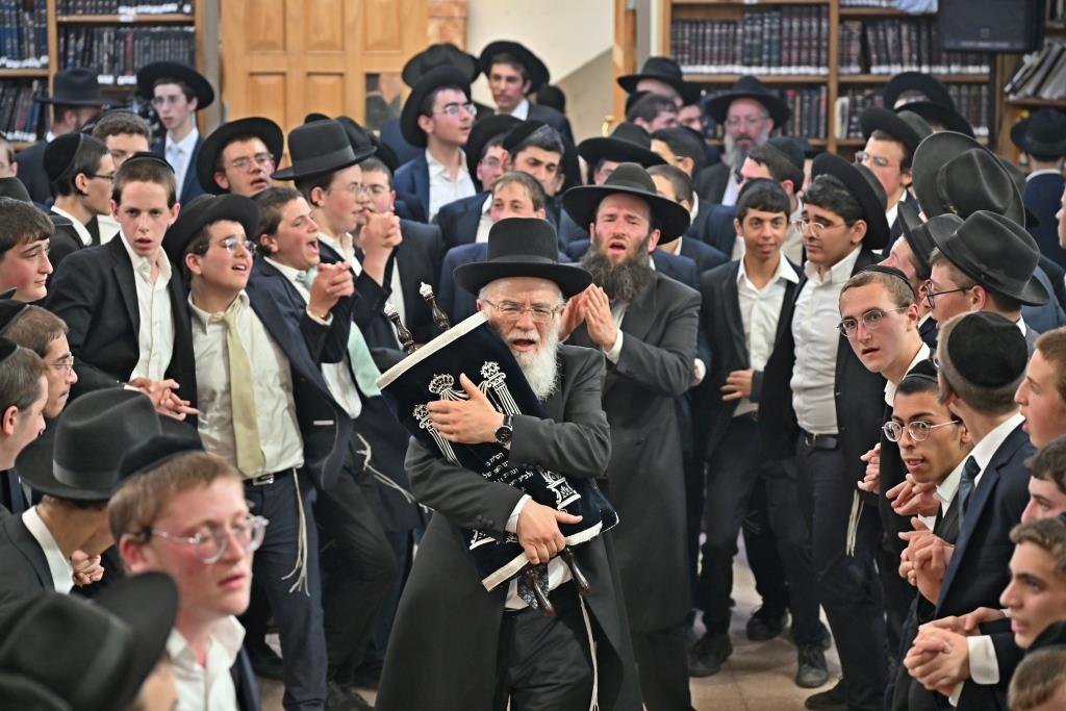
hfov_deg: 22.4
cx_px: 533
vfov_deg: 15.0
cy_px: 356
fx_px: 2695
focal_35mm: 91
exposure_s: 1/200
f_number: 4
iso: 640
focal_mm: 91
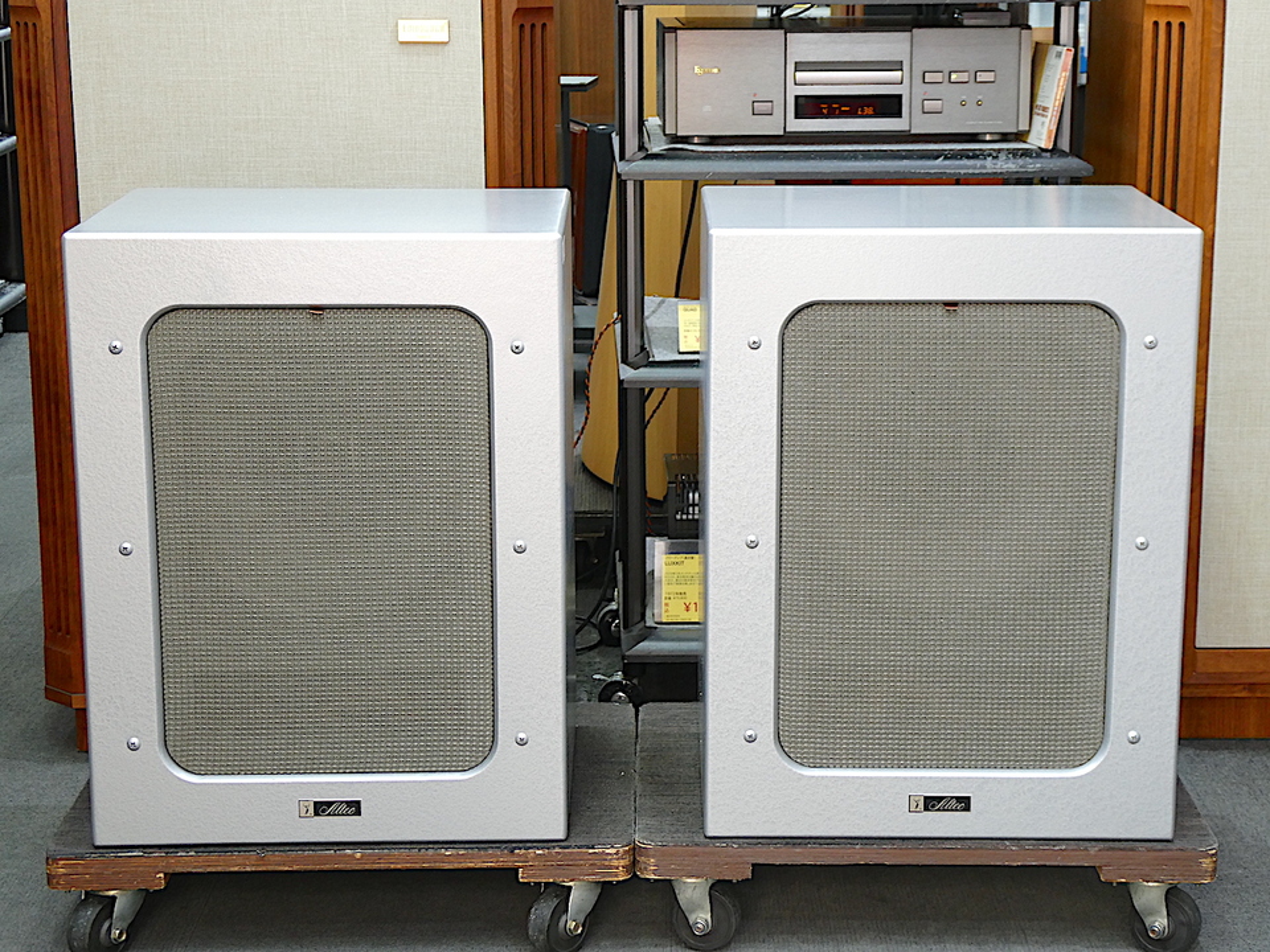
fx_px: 2385
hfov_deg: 29.8
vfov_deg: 22.6
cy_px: 476
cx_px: 635
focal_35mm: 65
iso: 200
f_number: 4.4
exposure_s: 1/6
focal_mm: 11.7
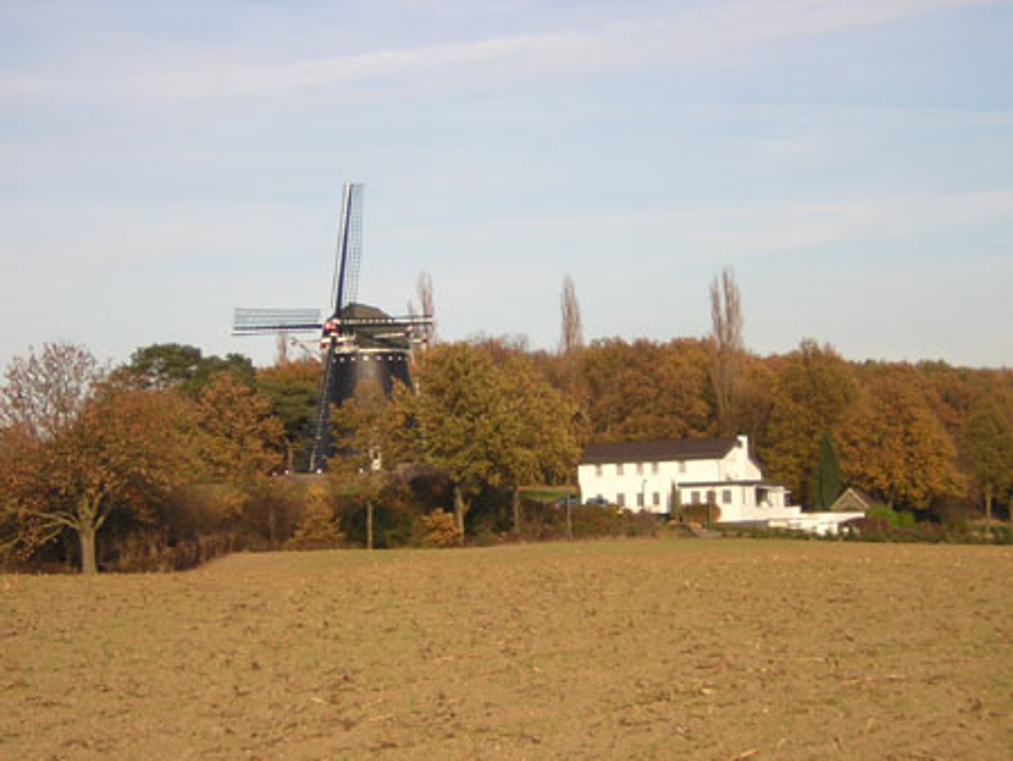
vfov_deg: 15.3
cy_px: 380
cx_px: 506
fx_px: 2840
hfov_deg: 20.2
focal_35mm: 97
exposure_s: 1/330
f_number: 4.4
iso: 100
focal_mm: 12.6
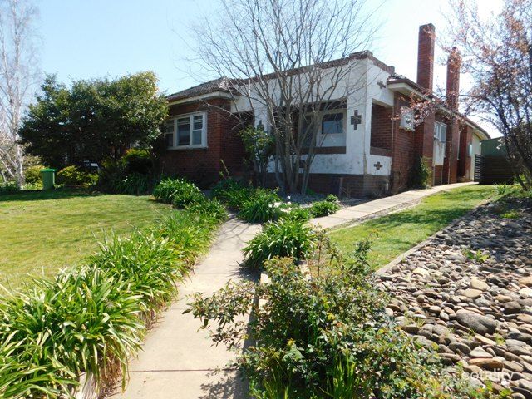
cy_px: 200
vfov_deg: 58.9
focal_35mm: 23
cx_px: 266
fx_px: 353
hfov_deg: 73.9
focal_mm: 4
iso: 125
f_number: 3
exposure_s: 1/1000
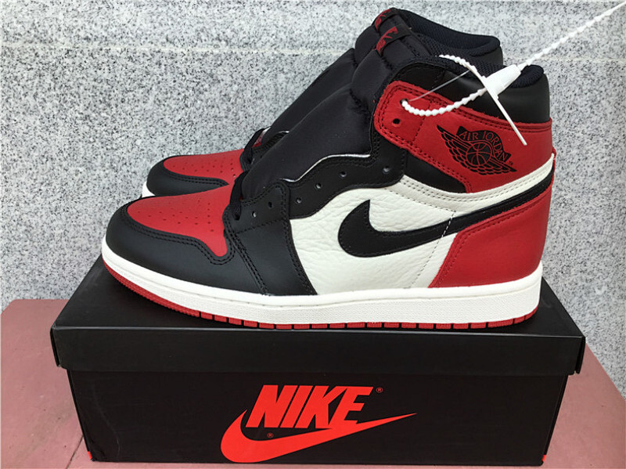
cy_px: 234
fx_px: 560
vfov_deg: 45.4
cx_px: 313
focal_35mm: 31
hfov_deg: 58.4
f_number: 2.4
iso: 25
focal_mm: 3.3
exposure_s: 1/570
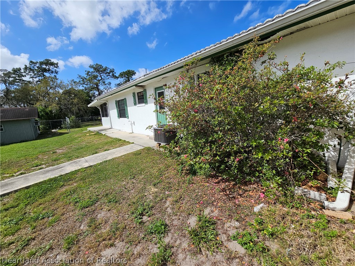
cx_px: 178
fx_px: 133
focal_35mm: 13
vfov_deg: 89.9
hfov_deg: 106.2
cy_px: 133
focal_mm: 2.2
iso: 50
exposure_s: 1/2882
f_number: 2.2
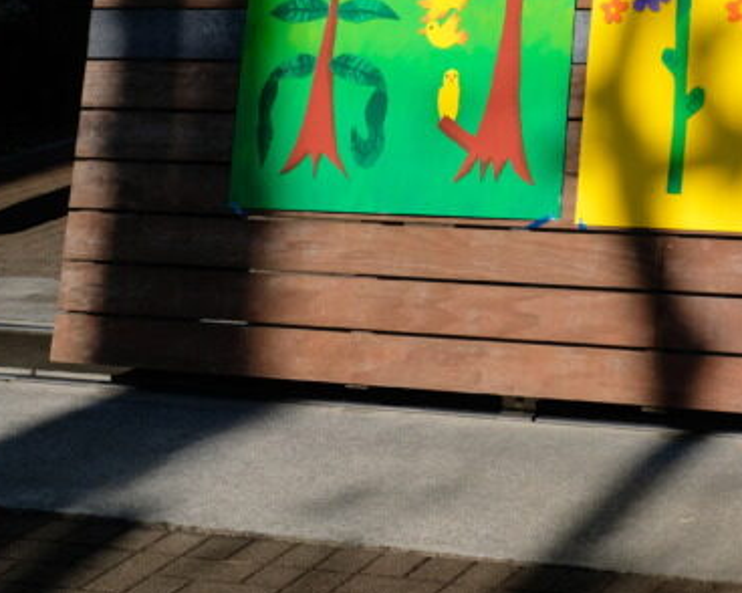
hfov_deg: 20.0
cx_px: 684
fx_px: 2063
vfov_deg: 16.2
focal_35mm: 94
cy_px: 111
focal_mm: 30.9
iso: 400
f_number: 7.1
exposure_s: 1/1100
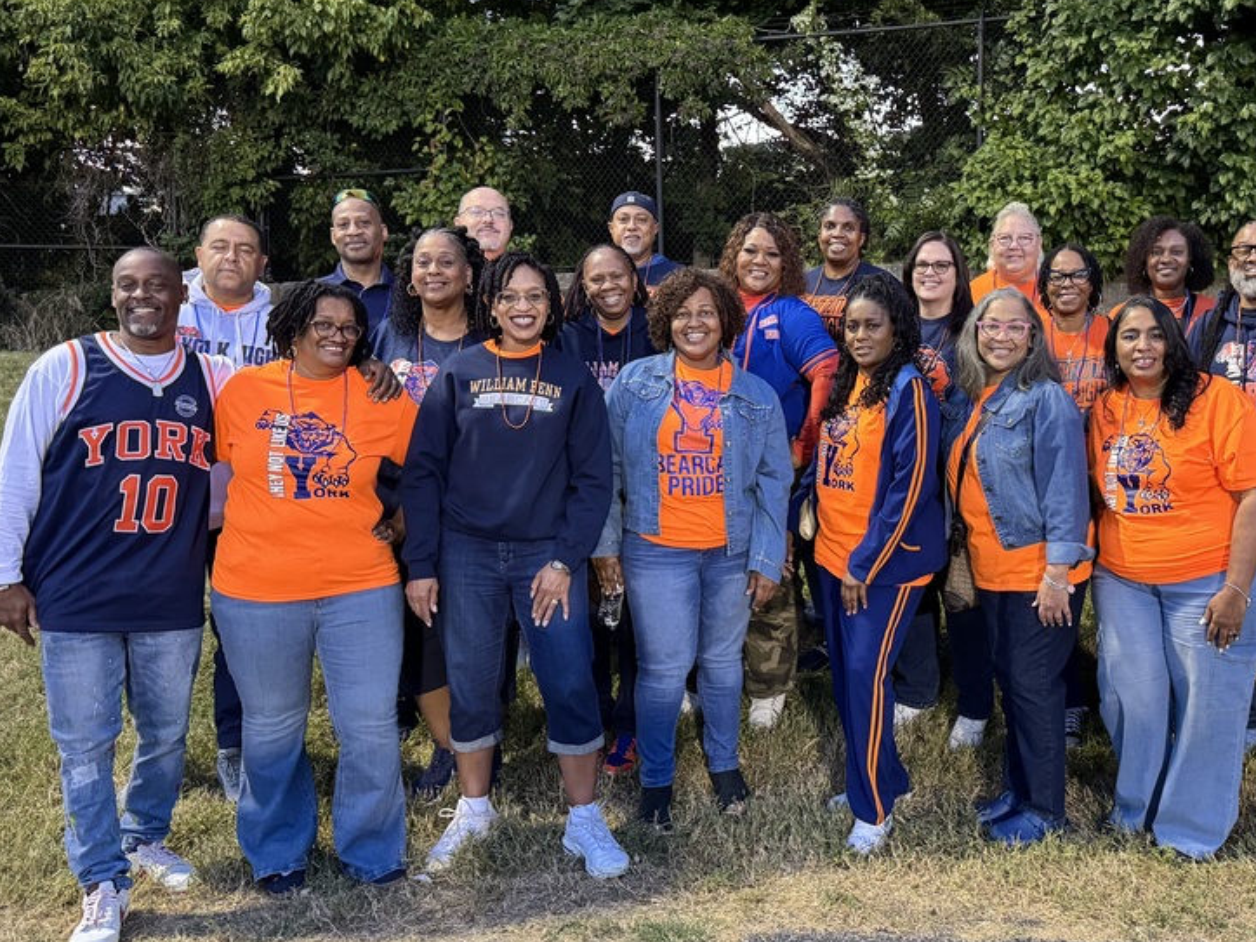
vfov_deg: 41.7
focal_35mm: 34
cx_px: 815
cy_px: 419
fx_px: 1233
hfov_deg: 53.1
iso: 640
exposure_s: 1/60
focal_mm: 6.76
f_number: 1.78
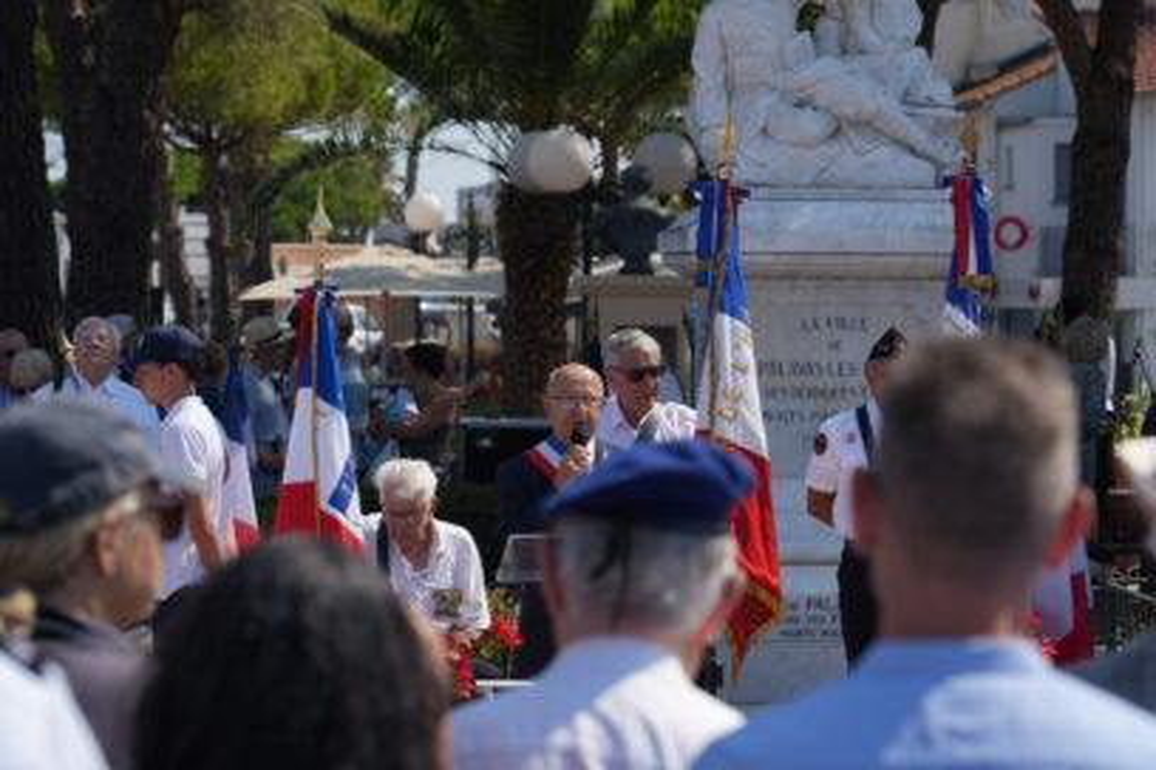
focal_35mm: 105
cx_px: 578
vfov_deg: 13.0
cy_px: 385
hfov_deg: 19.5
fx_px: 3371
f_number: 5.6
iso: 100
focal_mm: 105
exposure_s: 1/640
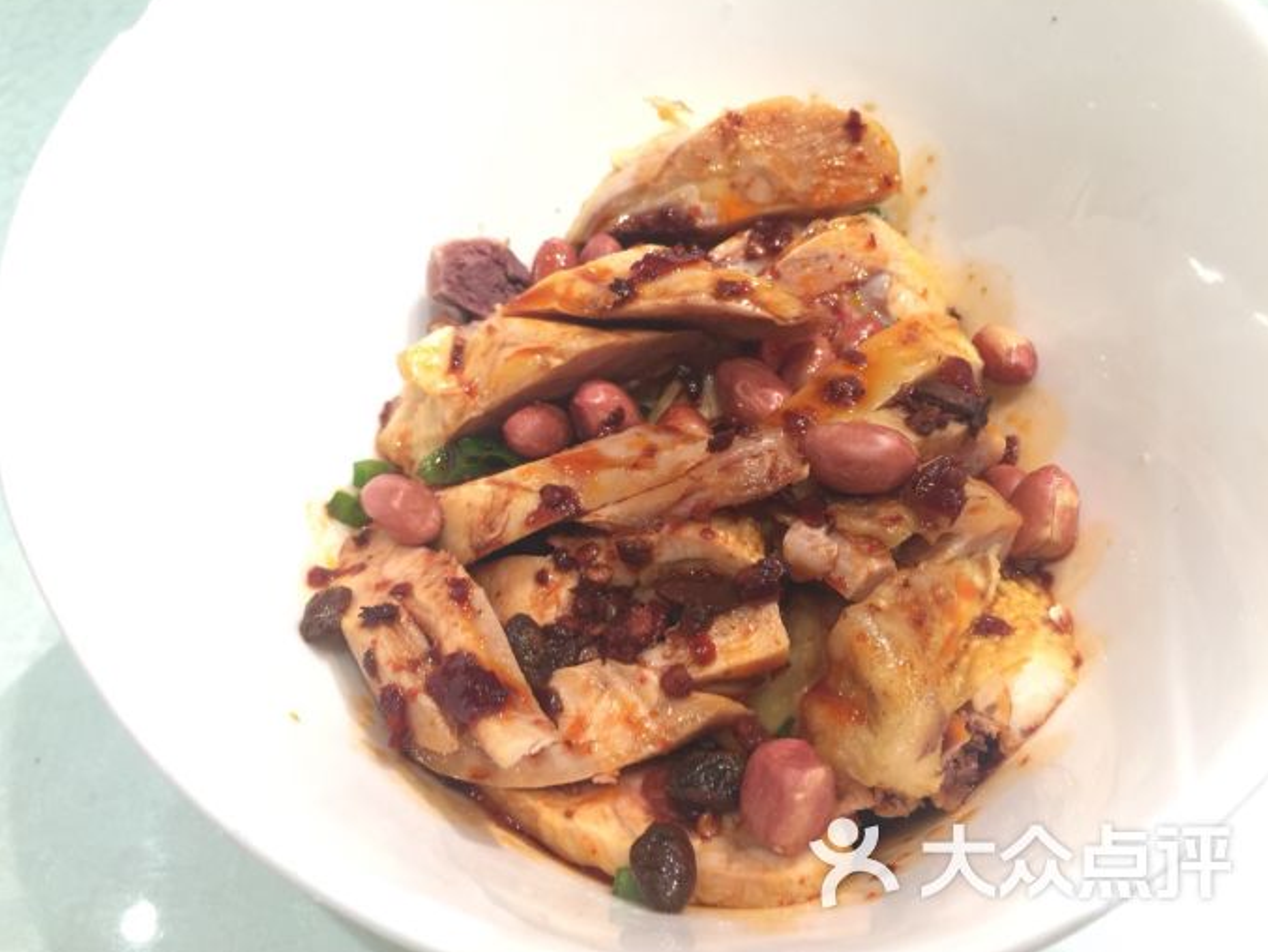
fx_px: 1099
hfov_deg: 60.0
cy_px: 468
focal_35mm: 30
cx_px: 624
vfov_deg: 46.8
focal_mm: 4.15
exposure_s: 1/15
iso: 64
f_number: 2.2
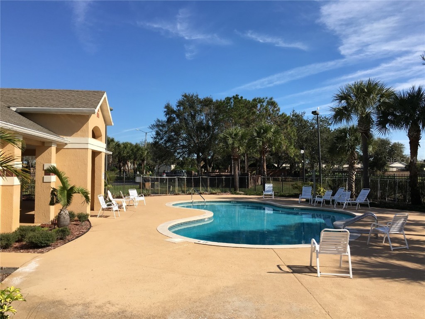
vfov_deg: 48.2
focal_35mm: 29
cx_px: 212
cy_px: 160
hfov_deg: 61.7
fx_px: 356
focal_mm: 4.15
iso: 25
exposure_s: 1/1508
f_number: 2.2
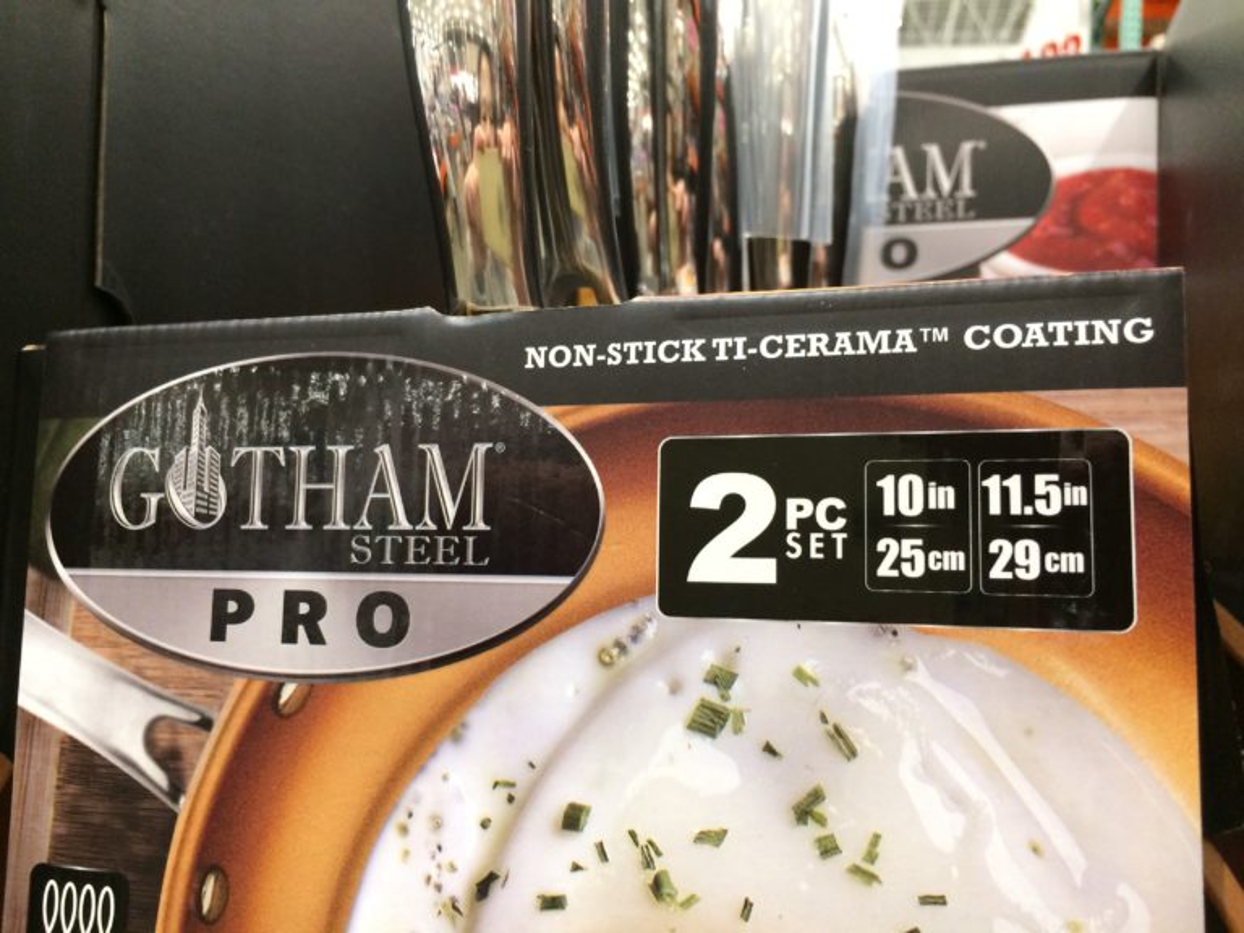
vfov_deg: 48.2
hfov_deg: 61.7
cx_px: 622
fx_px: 1042
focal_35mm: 29
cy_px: 466
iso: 200
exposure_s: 1/33
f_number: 2.2
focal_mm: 4.15
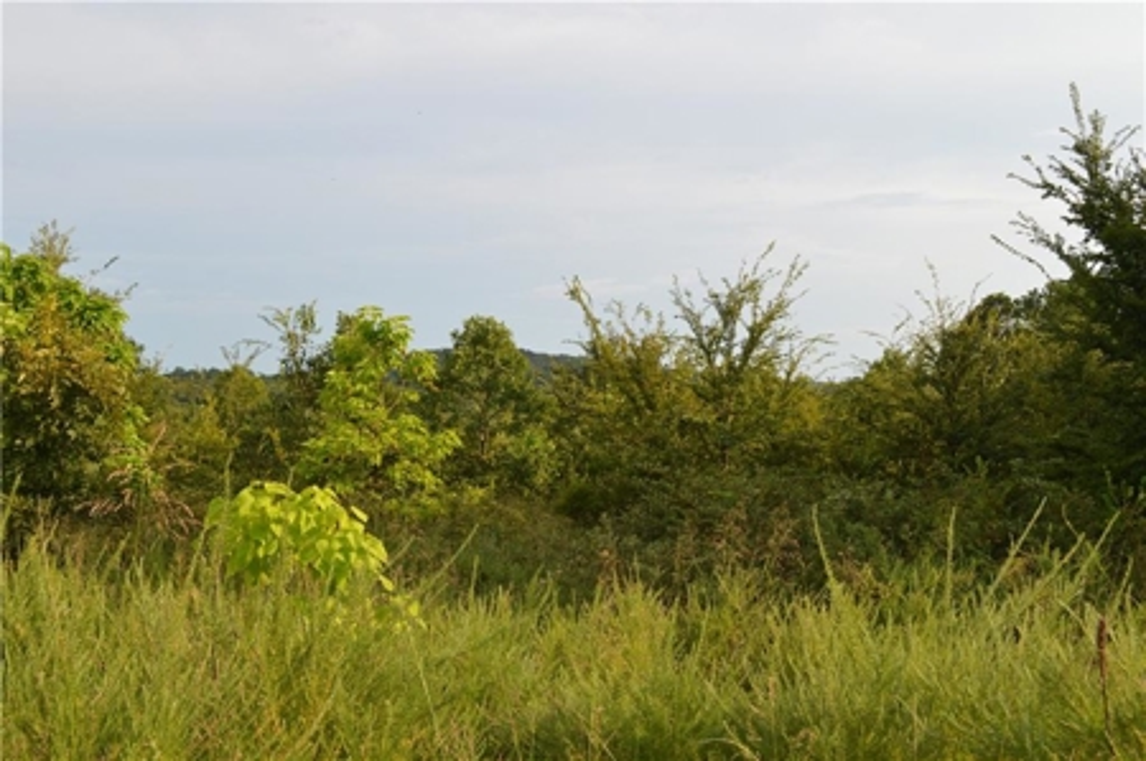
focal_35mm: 36
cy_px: 380
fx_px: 1145
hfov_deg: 53.2
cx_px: 573
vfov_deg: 36.8
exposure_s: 1/200
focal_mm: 24
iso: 100
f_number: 8
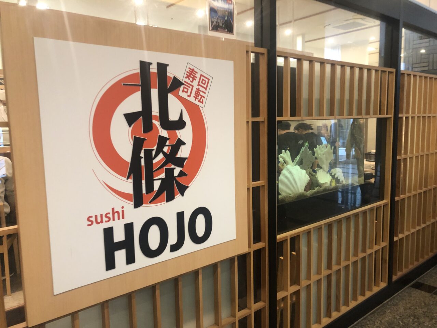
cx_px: 218
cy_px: 164
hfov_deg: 63.4
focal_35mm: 28
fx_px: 353
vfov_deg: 49.7
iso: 50
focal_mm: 4
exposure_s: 1/17
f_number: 1.8
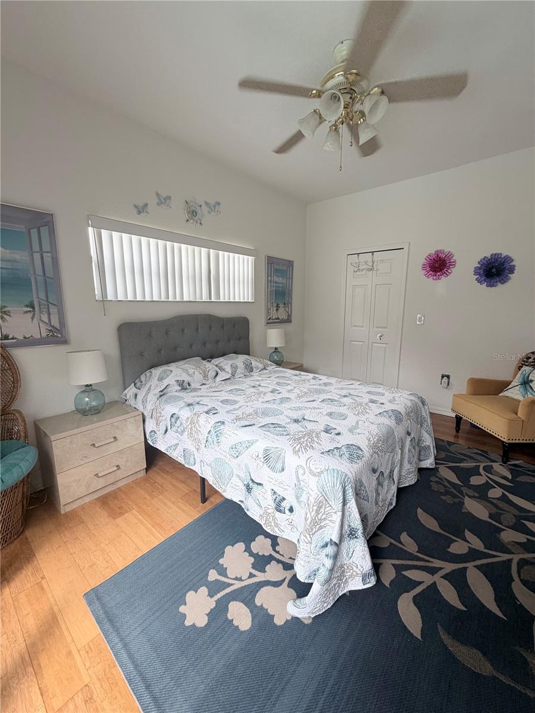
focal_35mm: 14
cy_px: 356
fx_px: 288
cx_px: 268
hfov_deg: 85.7
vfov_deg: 102.1
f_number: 2.2
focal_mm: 2.22
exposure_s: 1/121
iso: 100
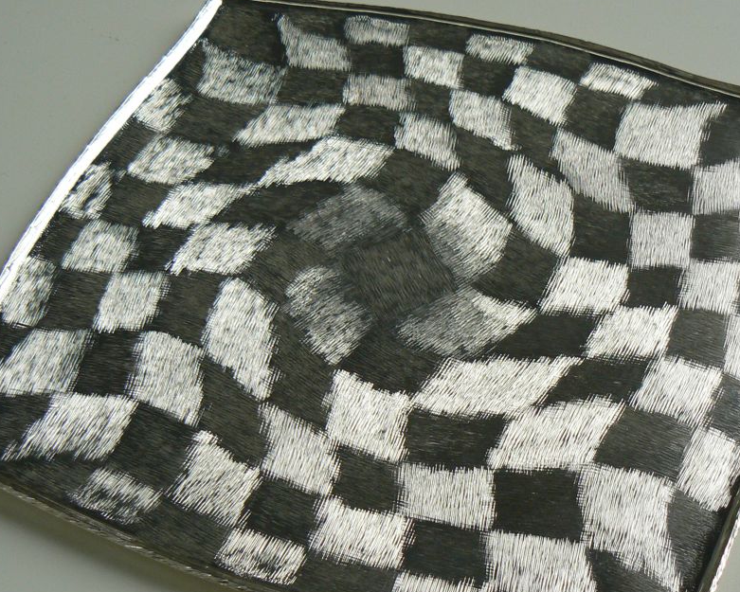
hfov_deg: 34.7
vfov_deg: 28.0
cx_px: 404
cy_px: 366
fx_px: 1183
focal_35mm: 54
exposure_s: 1/30
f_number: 2.8
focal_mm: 6
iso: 100
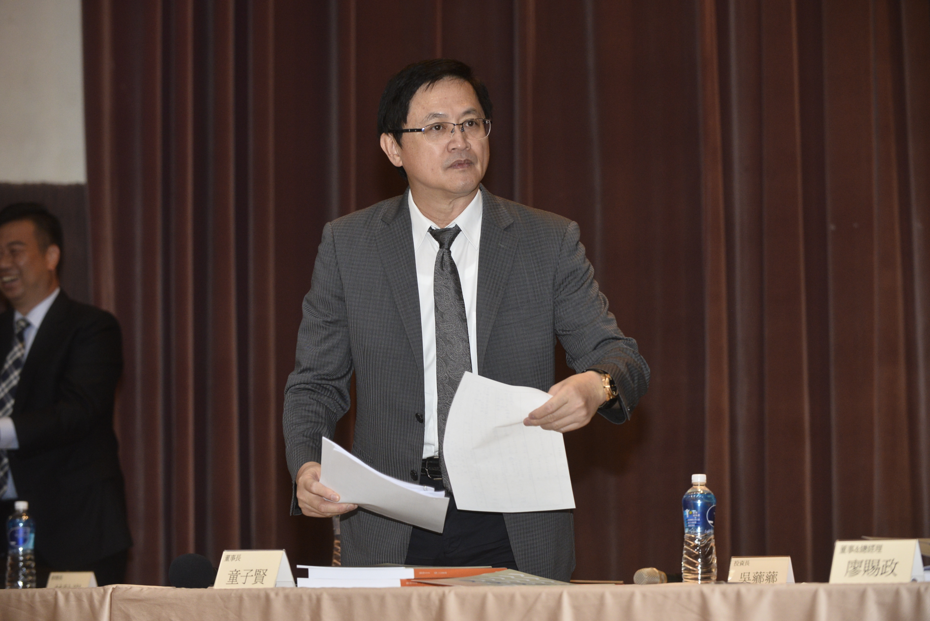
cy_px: 310
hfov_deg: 18.6
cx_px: 465
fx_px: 2843
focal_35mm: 110
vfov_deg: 12.5
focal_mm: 110
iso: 2000
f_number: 5
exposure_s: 1/160
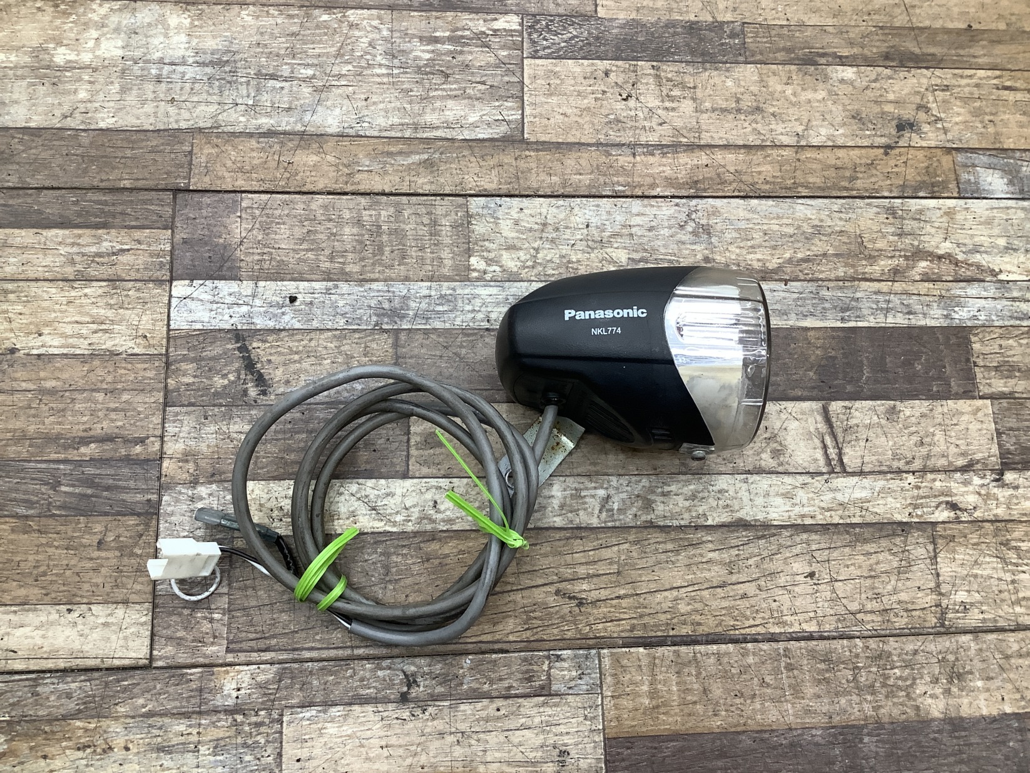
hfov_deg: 58.3
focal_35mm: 31
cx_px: 515
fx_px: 923
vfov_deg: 45.5
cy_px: 386
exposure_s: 1/60
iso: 100
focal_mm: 3.3
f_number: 2.4
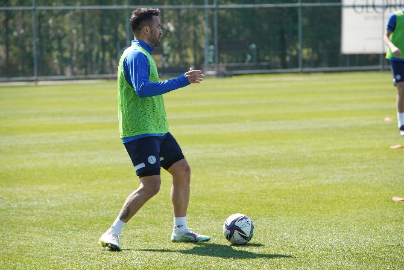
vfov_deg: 7.2
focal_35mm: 190
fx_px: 2133
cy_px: 135
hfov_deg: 10.8
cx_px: 202
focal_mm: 190
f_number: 5.6
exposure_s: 1/640
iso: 400
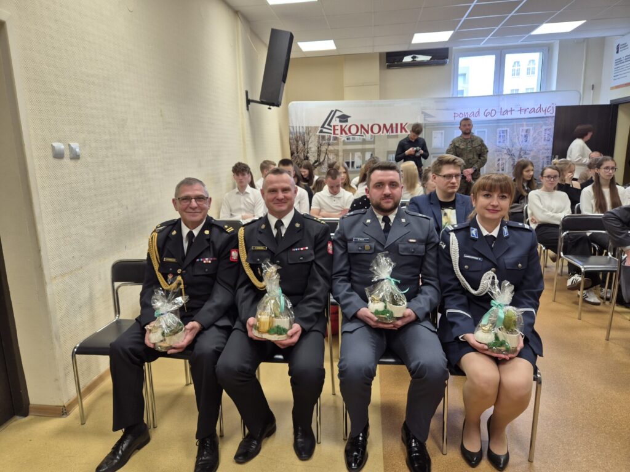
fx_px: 419
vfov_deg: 58.9
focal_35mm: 23
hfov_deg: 73.9
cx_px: 315
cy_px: 236
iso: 80
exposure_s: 1/100
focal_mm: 5.4
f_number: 1.8
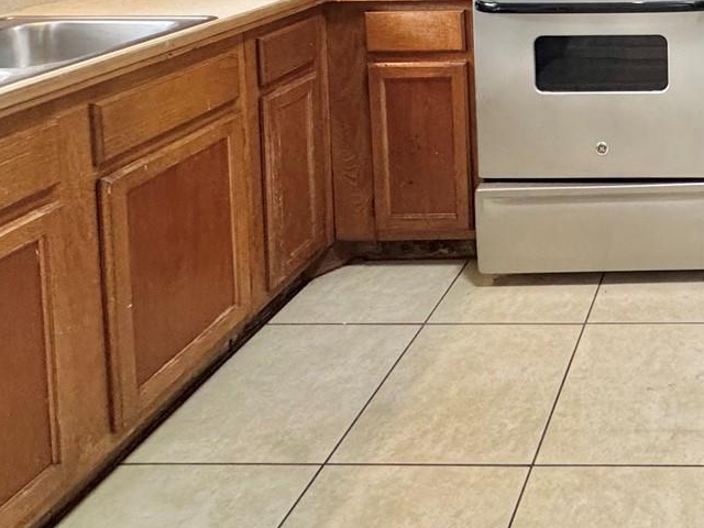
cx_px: 747
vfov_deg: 32.8
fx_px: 712
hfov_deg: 42.9
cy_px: -119
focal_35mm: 35
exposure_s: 1/120
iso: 320
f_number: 2.2
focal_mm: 2.22
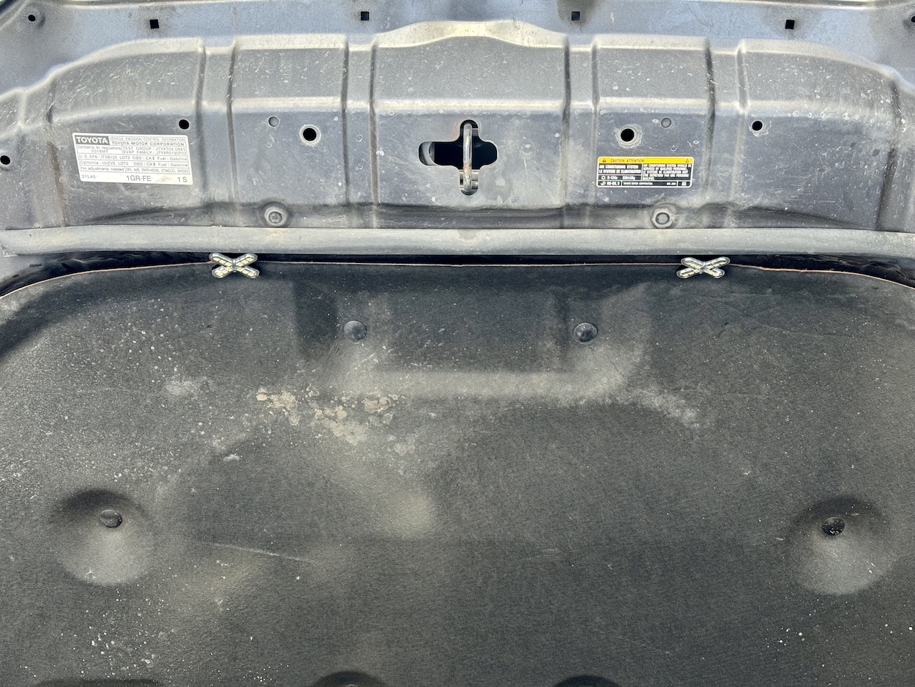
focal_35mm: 48
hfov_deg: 39.6
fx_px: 1269
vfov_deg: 30.3
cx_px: 458
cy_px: 344
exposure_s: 1/40
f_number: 1.78
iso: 200
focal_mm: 6.86
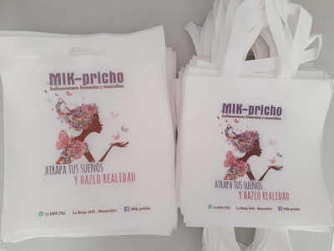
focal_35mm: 26
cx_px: 167
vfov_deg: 53.1
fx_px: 251
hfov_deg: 67.3
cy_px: 126
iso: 103
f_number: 1.7
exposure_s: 1/50
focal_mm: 4.75
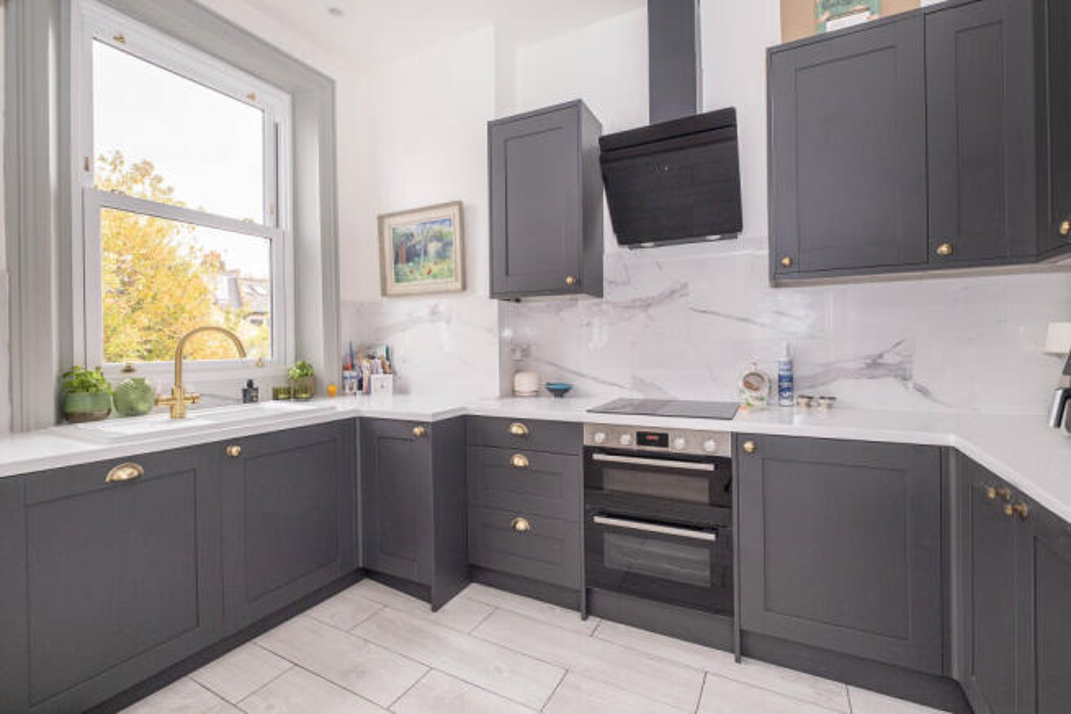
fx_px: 446
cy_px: 357
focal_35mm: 15
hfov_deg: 100.4
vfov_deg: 77.4
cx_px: 536
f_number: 6.4
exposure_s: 1/40
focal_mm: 10
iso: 320
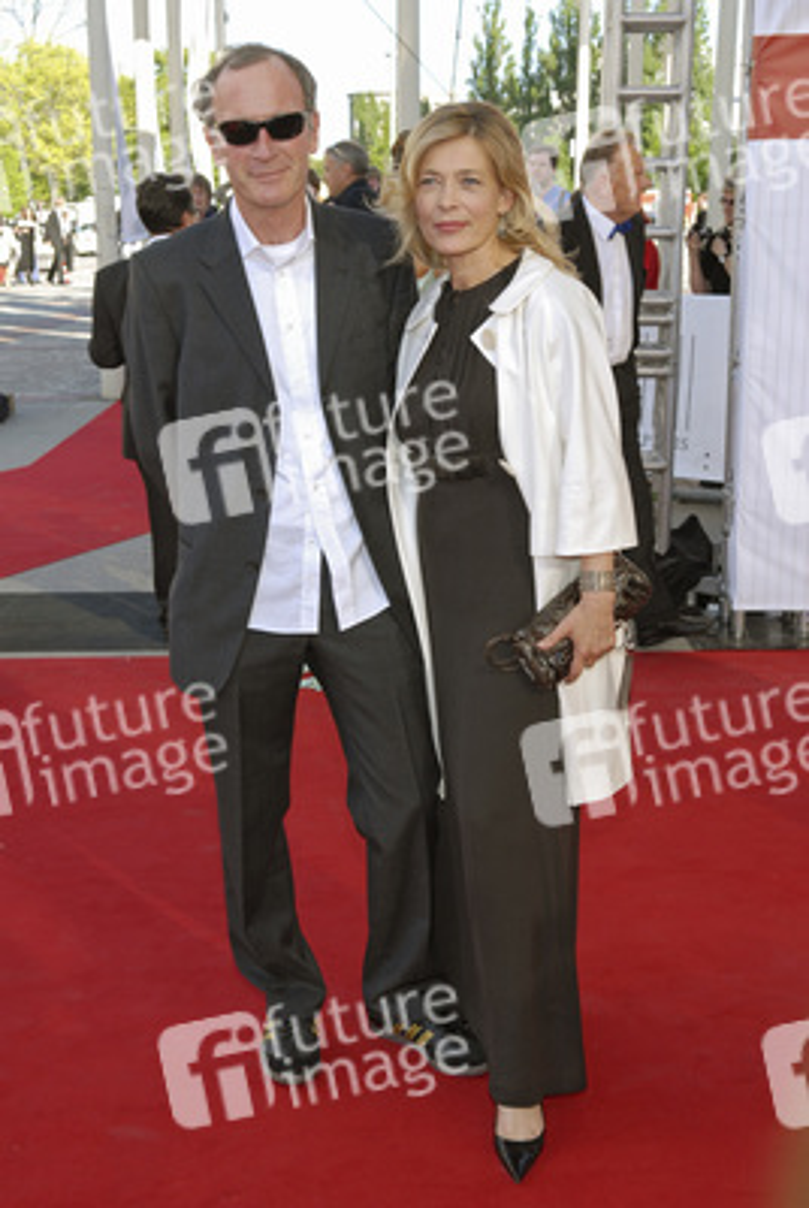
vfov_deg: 38.8
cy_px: 604
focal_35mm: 51
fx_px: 1713
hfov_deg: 26.6
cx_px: 404
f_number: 7.1
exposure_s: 1/125
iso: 200
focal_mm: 34
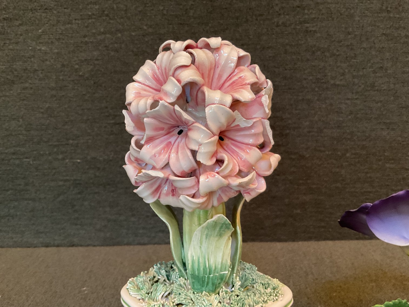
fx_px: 343
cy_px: 154
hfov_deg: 61.7
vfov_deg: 48.2
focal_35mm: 29
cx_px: 204
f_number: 1.8
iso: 250
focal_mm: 3
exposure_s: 1/40
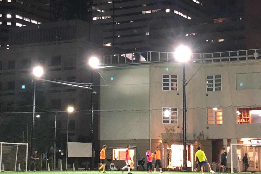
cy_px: 82
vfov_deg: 14.7
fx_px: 674
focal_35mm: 93
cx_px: 103
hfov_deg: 21.9
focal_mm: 3.99
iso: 100
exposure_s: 1/13
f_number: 1.8
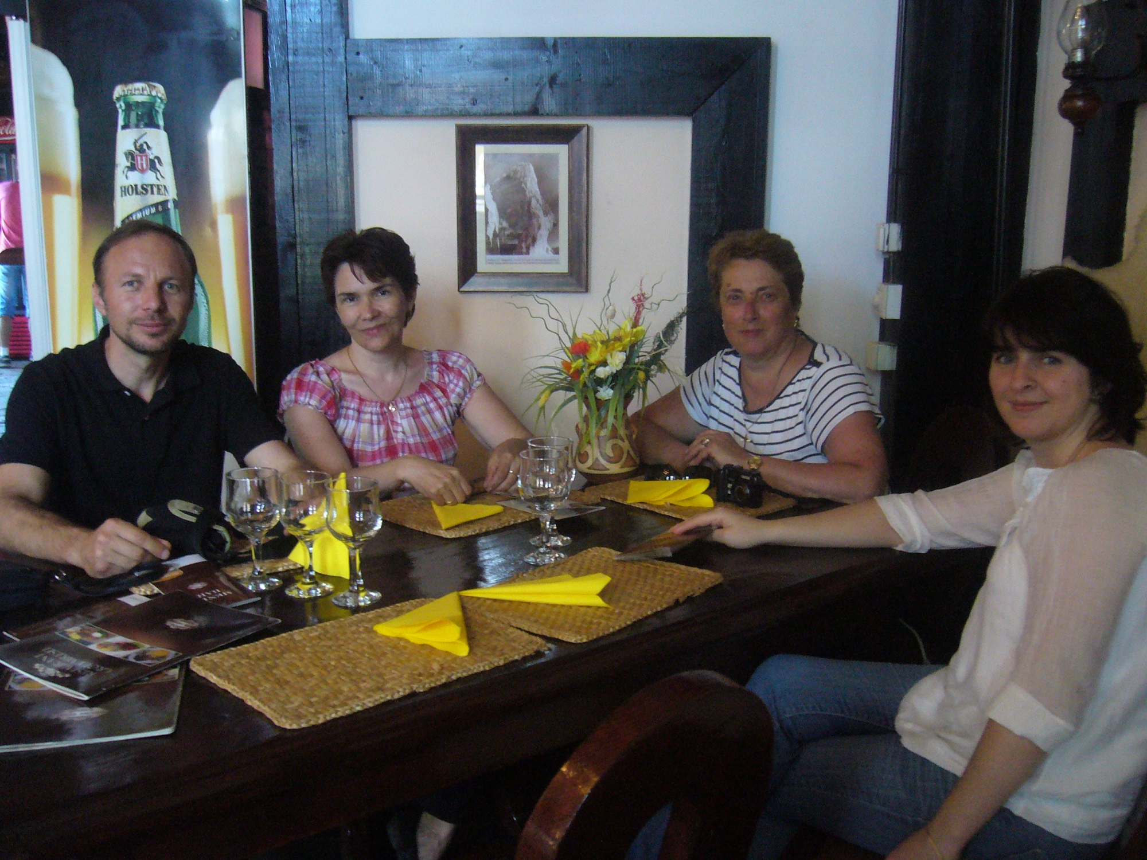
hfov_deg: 52.6
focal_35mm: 35
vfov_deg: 40.7
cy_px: 430
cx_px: 574
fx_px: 1160
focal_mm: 5.8
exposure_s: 1/8
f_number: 2.8
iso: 200
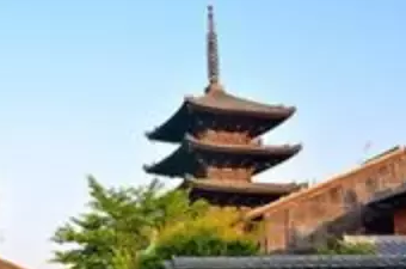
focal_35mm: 53
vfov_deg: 25.2
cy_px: 191
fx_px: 596
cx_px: 103
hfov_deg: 36.7
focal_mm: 20
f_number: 9
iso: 100
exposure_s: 1/60
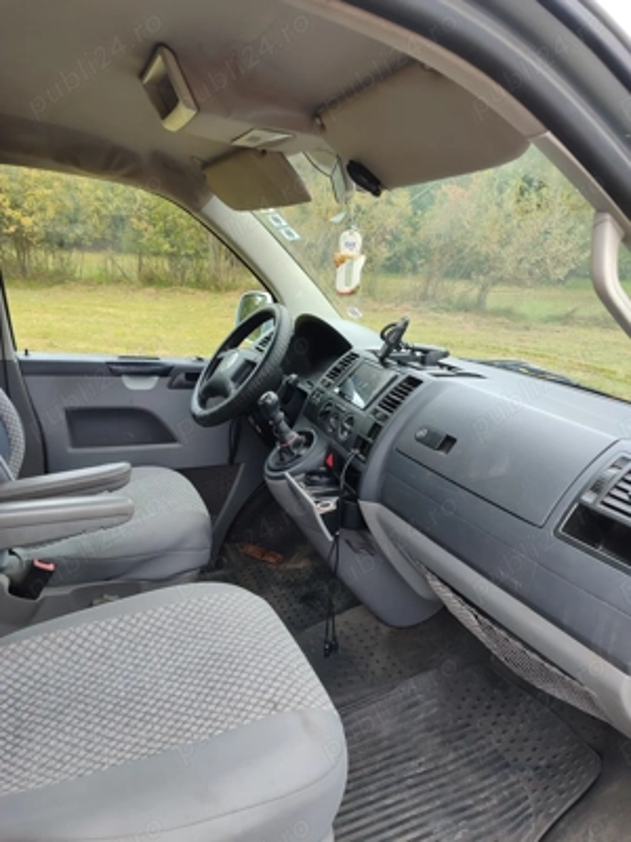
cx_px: 316
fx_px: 608
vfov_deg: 69.4
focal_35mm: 25
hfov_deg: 54.9
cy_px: 421
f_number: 1.89
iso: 138
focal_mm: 5.95
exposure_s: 1/50
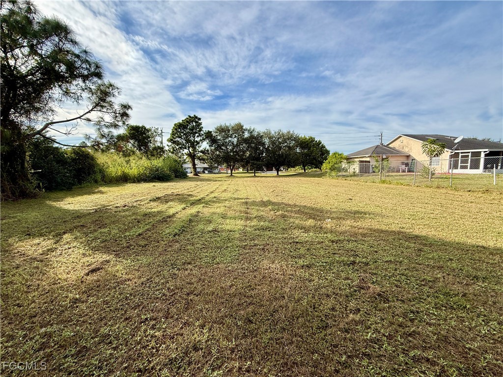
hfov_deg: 102.1
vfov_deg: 85.7
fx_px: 203
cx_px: 252
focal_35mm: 14
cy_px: 188
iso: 64
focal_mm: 2.22
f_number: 2.2
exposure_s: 1/1613
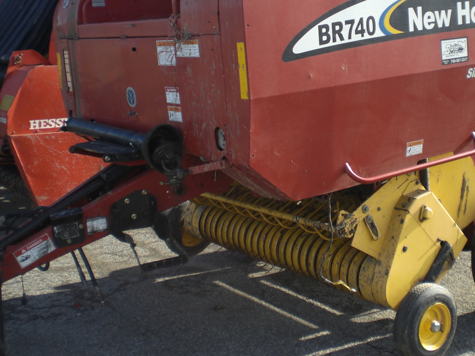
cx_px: 311
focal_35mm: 54
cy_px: 112
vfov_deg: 26.8
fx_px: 741
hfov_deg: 35.2
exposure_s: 1/250
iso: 50
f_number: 3.1
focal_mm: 6.3
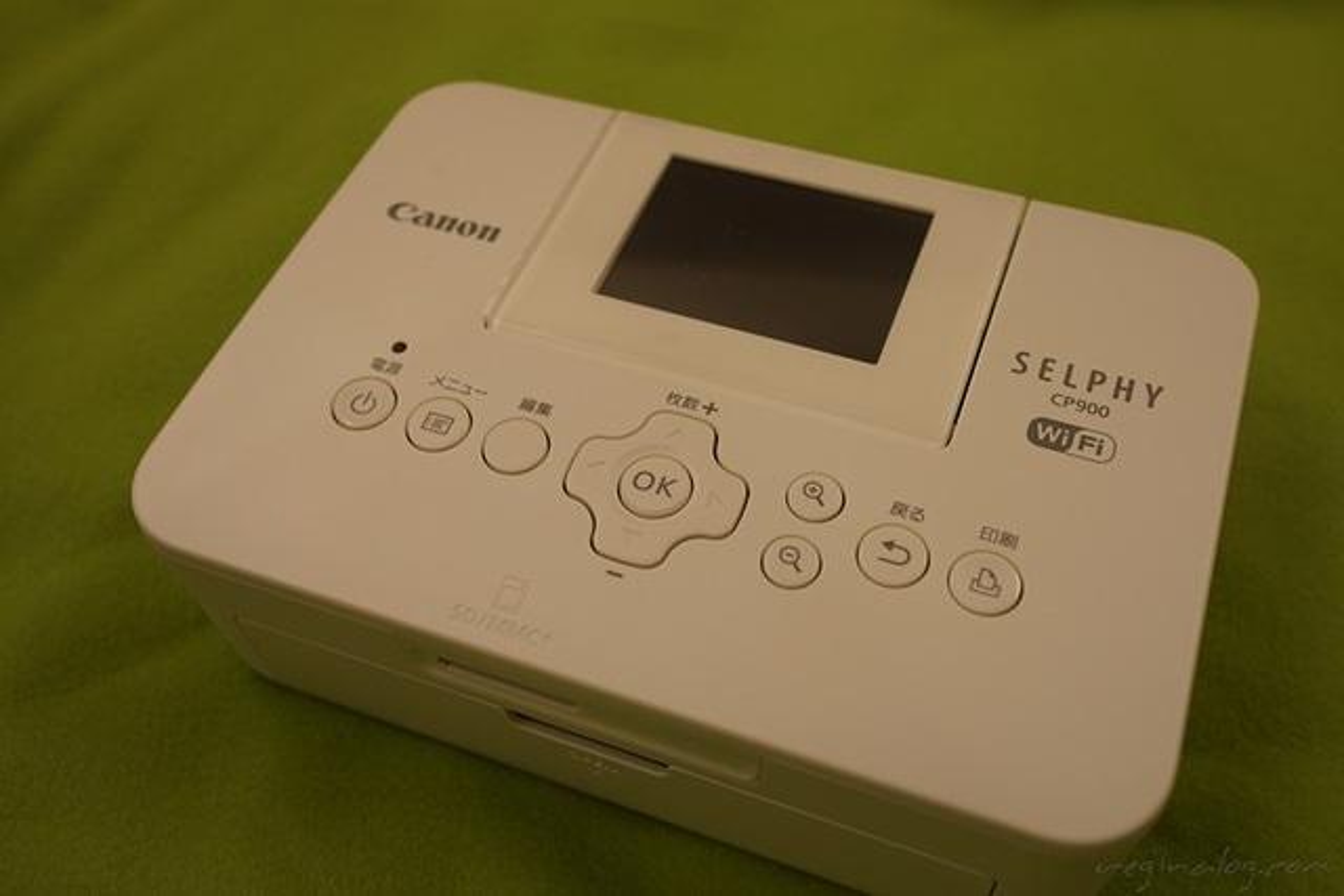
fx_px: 1344
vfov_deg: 36.9
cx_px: 672
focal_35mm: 36
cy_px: 448
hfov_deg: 53.1
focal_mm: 24
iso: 640
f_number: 4
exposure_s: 1/60
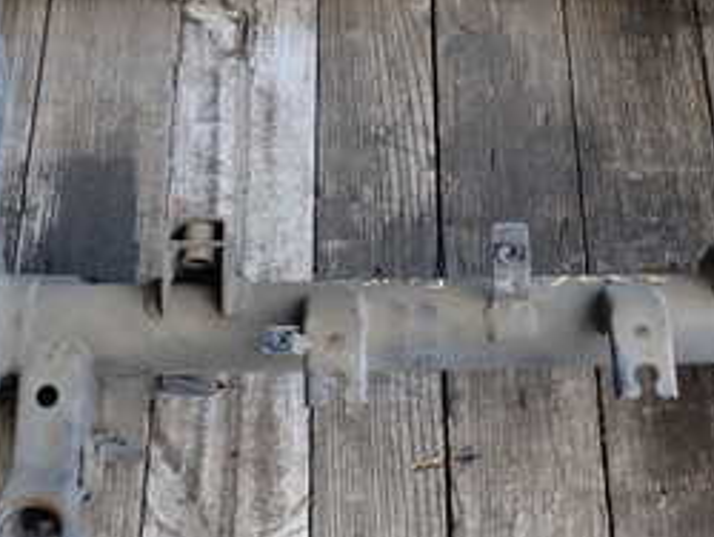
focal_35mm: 72
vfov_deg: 20.3
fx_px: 1487
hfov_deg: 26.9
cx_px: 448
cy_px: 129
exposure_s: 1/60
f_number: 2.3
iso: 100
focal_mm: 5.4
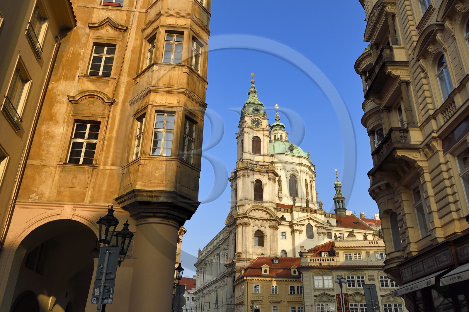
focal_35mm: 32
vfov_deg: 41.0
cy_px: 156
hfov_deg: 58.8
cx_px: 234
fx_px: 417
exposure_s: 1/200
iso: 400
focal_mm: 32
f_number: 13
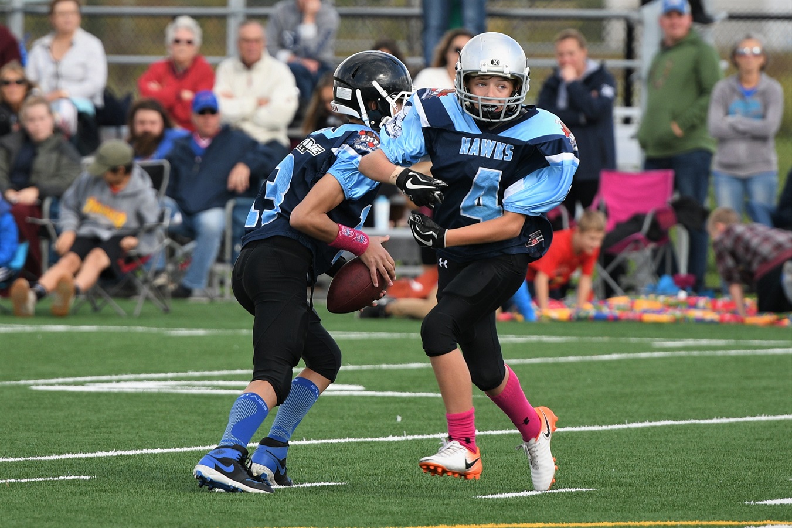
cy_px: 264
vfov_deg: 4.6
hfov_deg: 6.9
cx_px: 396
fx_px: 6600
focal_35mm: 300
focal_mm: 200
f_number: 3.5
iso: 180
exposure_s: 1/1000
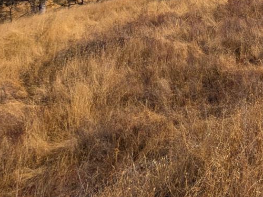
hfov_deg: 31.0
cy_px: -53
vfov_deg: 31.5
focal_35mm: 36
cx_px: 381
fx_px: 274
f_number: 1.7
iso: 57
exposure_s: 1/5848
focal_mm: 2.02
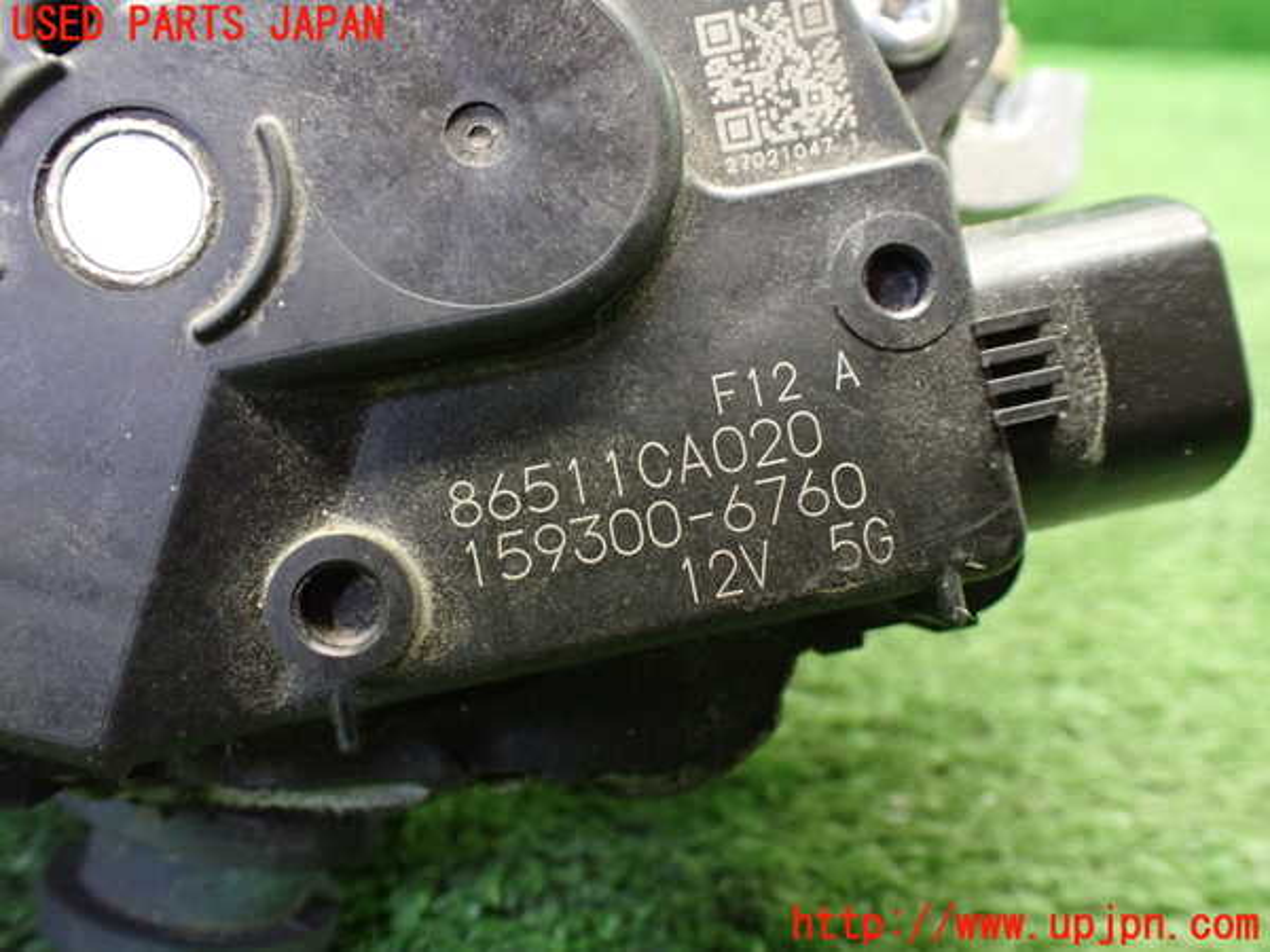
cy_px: 476
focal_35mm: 30
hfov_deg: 60.0
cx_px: 635
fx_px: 1101
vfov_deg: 46.8
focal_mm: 5.4
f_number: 2.3
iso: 800
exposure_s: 1/40
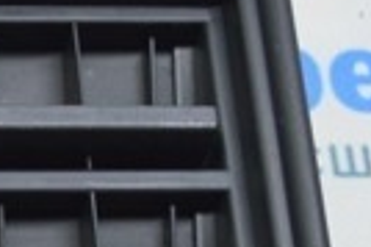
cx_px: -219
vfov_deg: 8.5
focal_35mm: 158
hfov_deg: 12.3
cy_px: 323
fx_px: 1626
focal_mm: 22
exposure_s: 1/50
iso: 400
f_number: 3.8
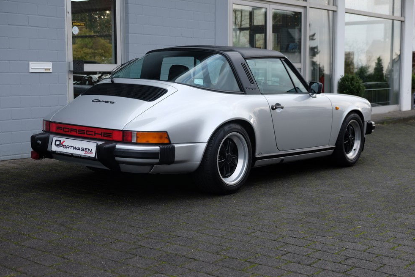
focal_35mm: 55
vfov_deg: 24.6
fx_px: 634
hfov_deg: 36.2
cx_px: 210
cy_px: 136
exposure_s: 1/170
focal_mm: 35.8
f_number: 3.6
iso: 200
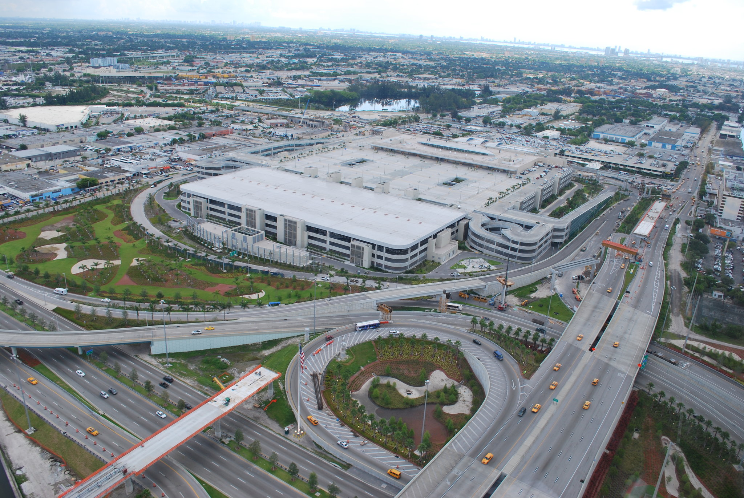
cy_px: 249
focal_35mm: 27
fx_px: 559
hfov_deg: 67.3
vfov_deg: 48.1
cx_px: 372
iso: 100
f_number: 6.3
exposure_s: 1/160
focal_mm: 18
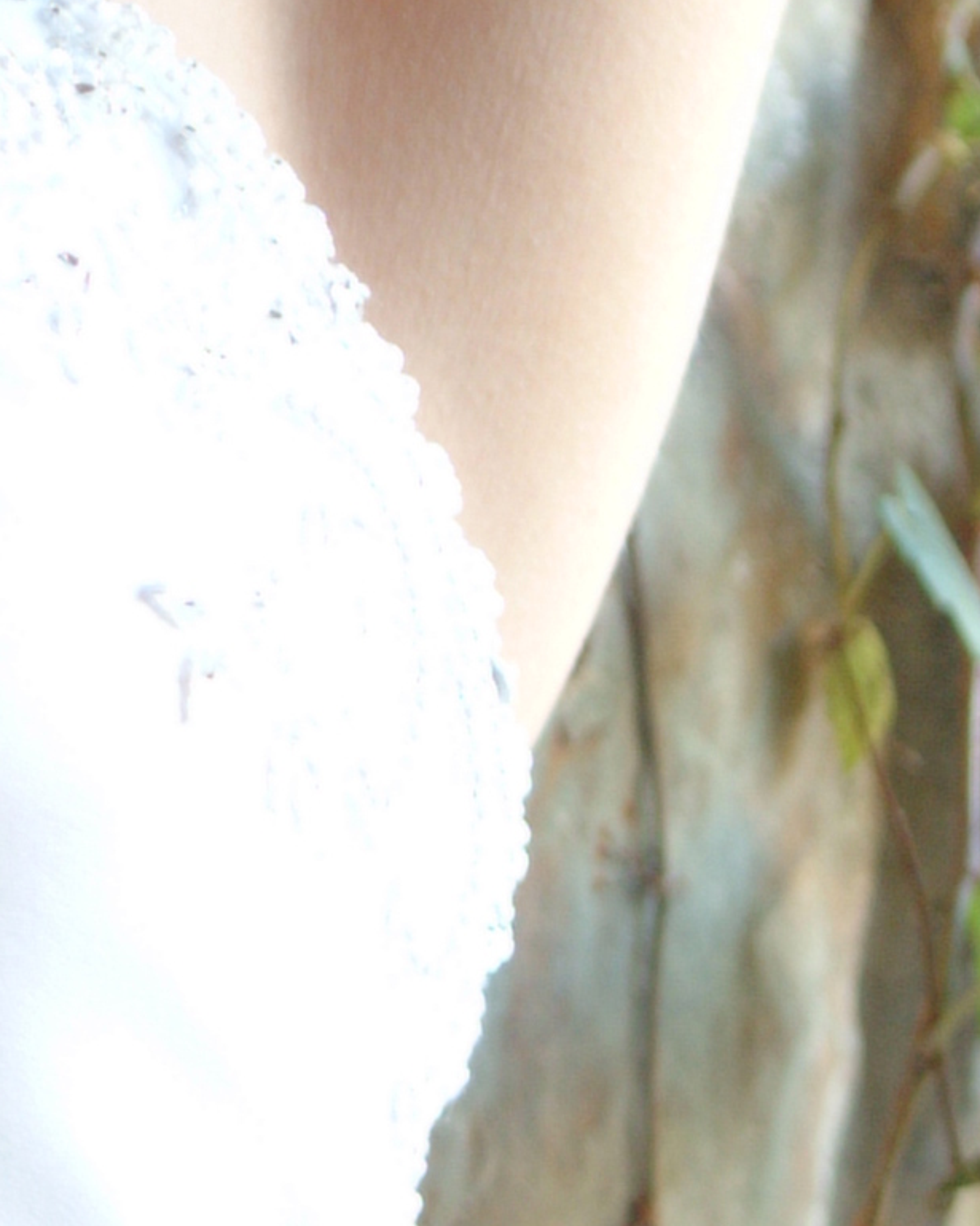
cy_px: -474
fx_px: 27062
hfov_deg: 2.1
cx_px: -349
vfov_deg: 2.6
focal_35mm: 746
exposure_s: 1/60
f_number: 2.8
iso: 400
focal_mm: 109
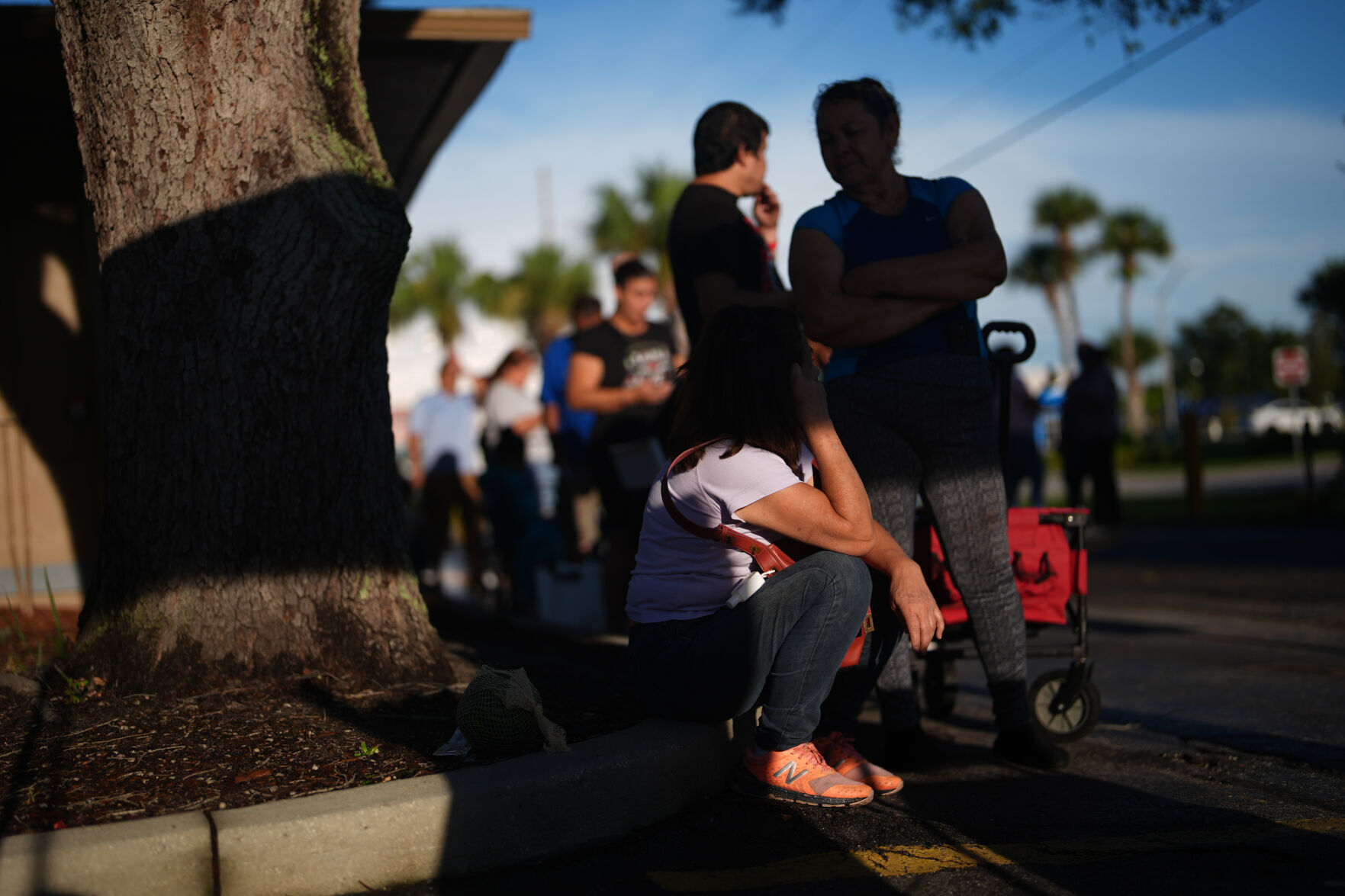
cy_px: 448
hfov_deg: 39.6
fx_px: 1868
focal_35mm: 50
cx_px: 672
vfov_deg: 27.0
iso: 125
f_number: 1.2
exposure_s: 1/16000
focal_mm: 50
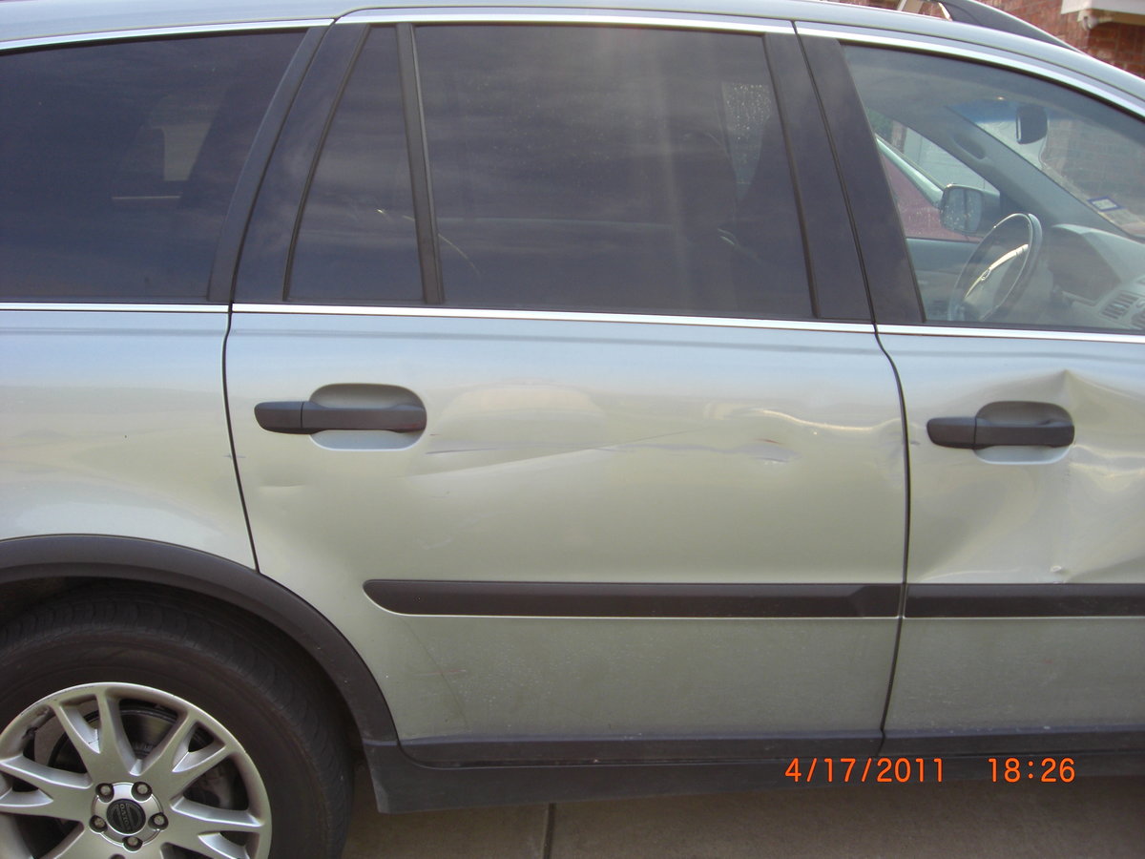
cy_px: 430
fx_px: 1257
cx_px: 572
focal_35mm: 38
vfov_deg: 37.7
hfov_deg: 49.0
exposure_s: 1/250
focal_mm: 6.2
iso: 64
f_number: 2.7
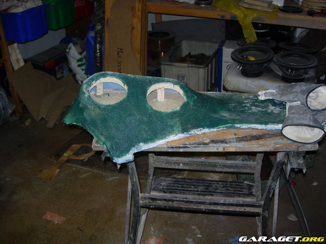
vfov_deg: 37.7
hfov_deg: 49.0
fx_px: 358
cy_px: 122
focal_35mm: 38
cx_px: 163
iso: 79
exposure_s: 1/64
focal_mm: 7.8
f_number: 2.8
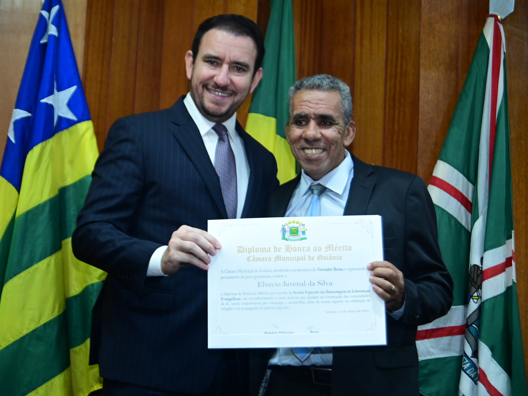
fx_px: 1159
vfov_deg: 19.4
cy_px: 198
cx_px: 253
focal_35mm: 76
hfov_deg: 25.7
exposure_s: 1/125
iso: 3200
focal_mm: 70
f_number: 5
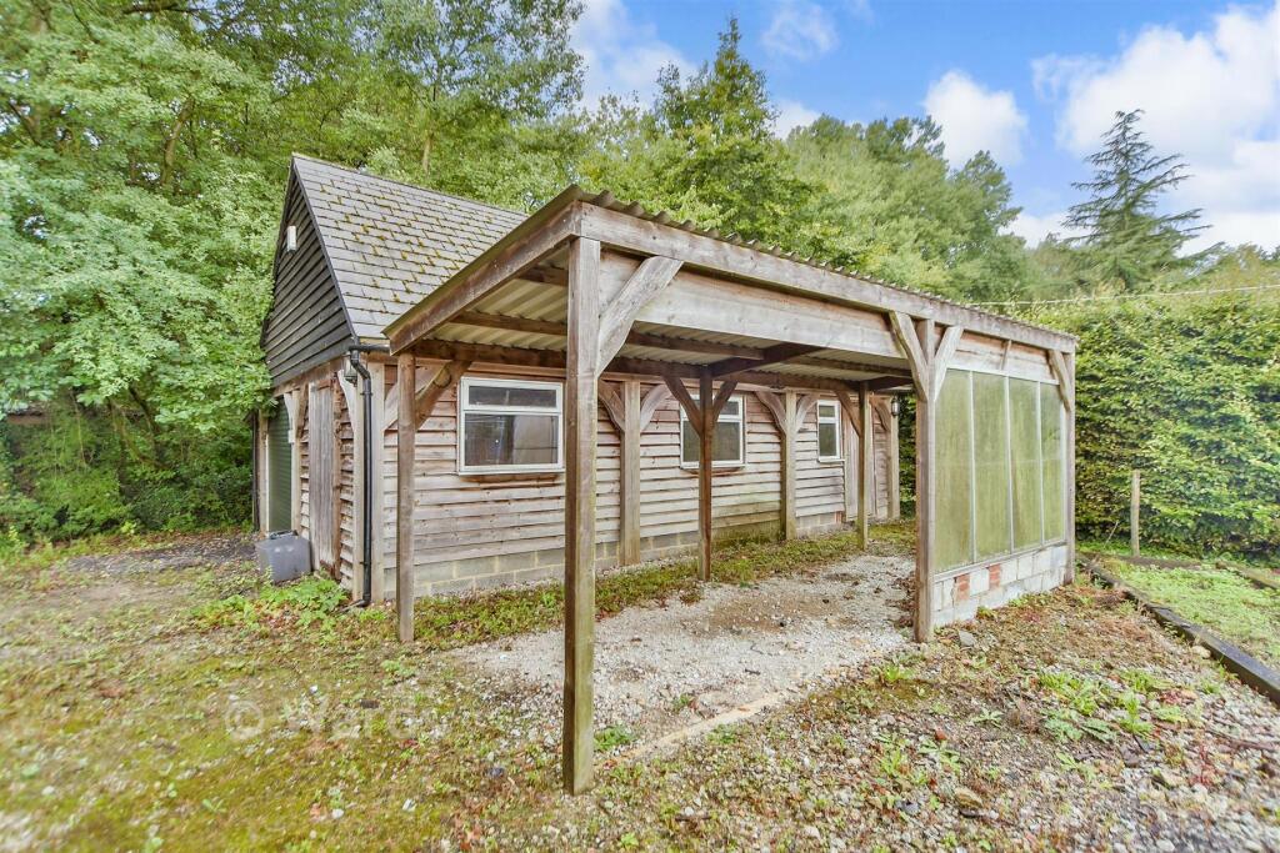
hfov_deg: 100.4
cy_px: 426
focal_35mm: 15
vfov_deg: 77.3
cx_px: 640
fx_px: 533
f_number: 4.5
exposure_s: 1/125
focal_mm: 10
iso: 500
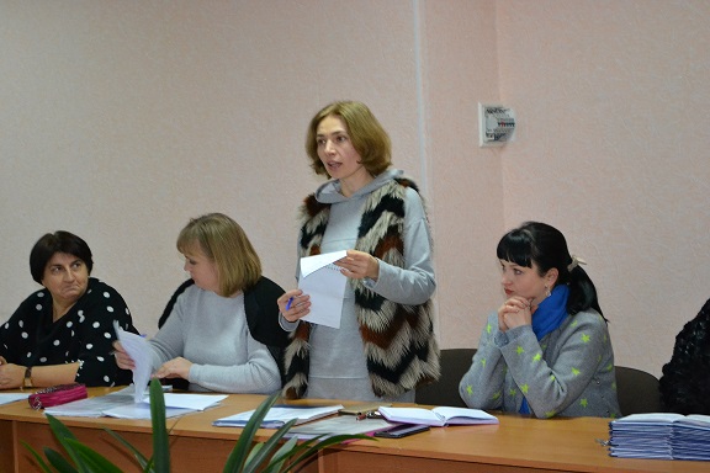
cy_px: 236
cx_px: 355
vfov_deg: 16.6
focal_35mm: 82
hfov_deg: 24.6
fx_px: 1627
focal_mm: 55
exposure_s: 1/60
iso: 2500
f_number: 5.6
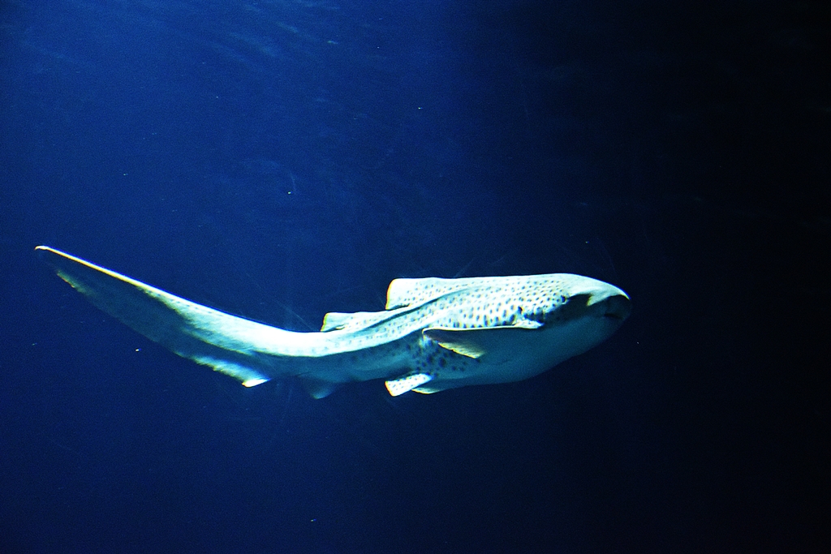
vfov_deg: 15.2
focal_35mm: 90
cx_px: 416
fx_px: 2078
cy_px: 277
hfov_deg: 22.6
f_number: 5
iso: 9000
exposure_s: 1/125
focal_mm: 60
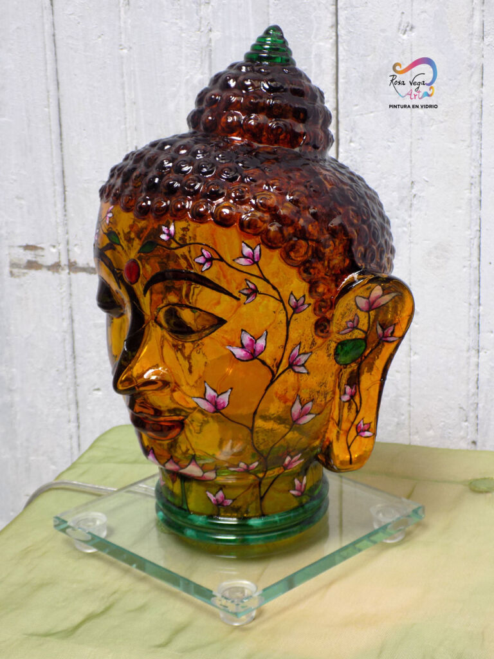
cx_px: 247
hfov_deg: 22.6
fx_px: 1237
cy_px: 330
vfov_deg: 29.8
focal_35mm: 65
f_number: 4.1
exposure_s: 1/30
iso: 100
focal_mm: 11.5
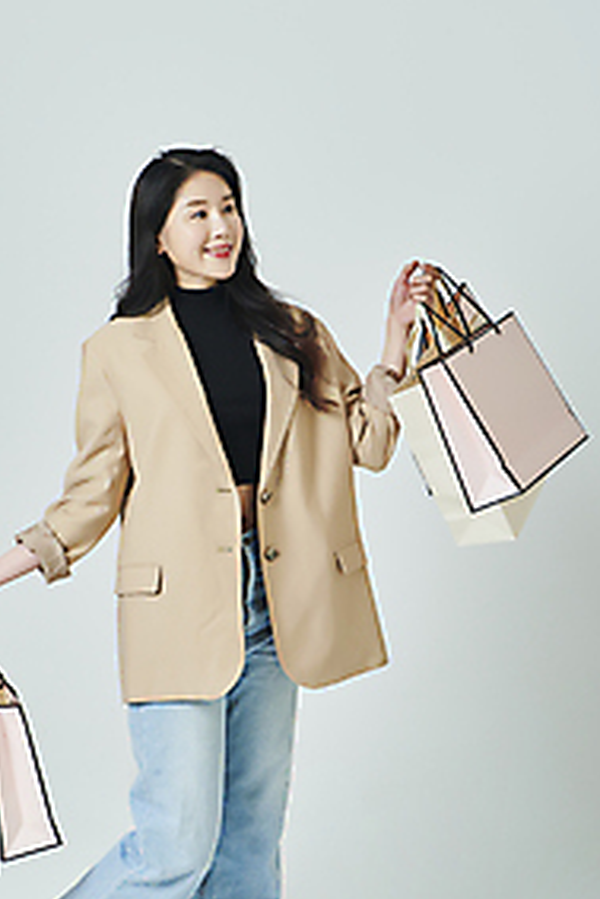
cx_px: 195
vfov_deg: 24.7
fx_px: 2047
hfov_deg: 16.6
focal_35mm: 82
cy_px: 518
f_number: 11
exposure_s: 1/125
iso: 100
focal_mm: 58
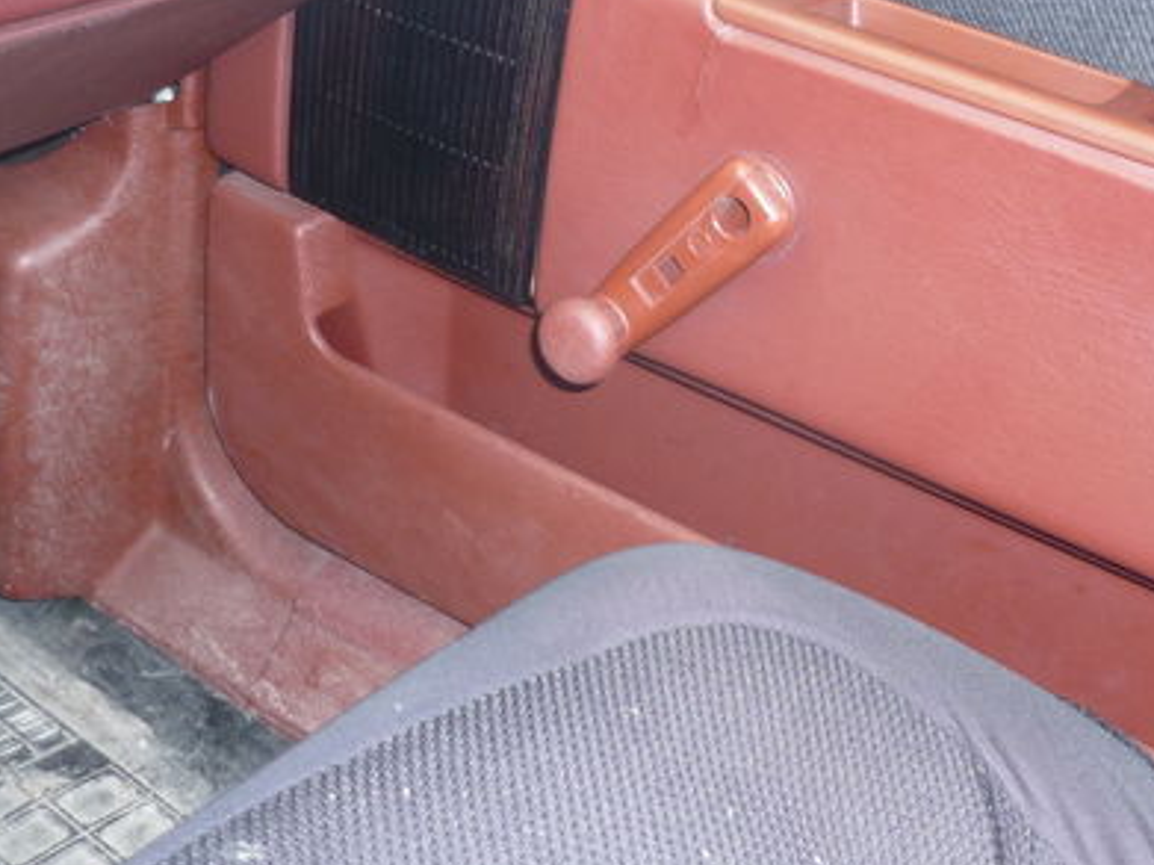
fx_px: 1800
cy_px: 198
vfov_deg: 26.6
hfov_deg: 35.1
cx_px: 794
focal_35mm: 54
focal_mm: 5.5
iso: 125
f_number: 2.8
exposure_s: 1/30
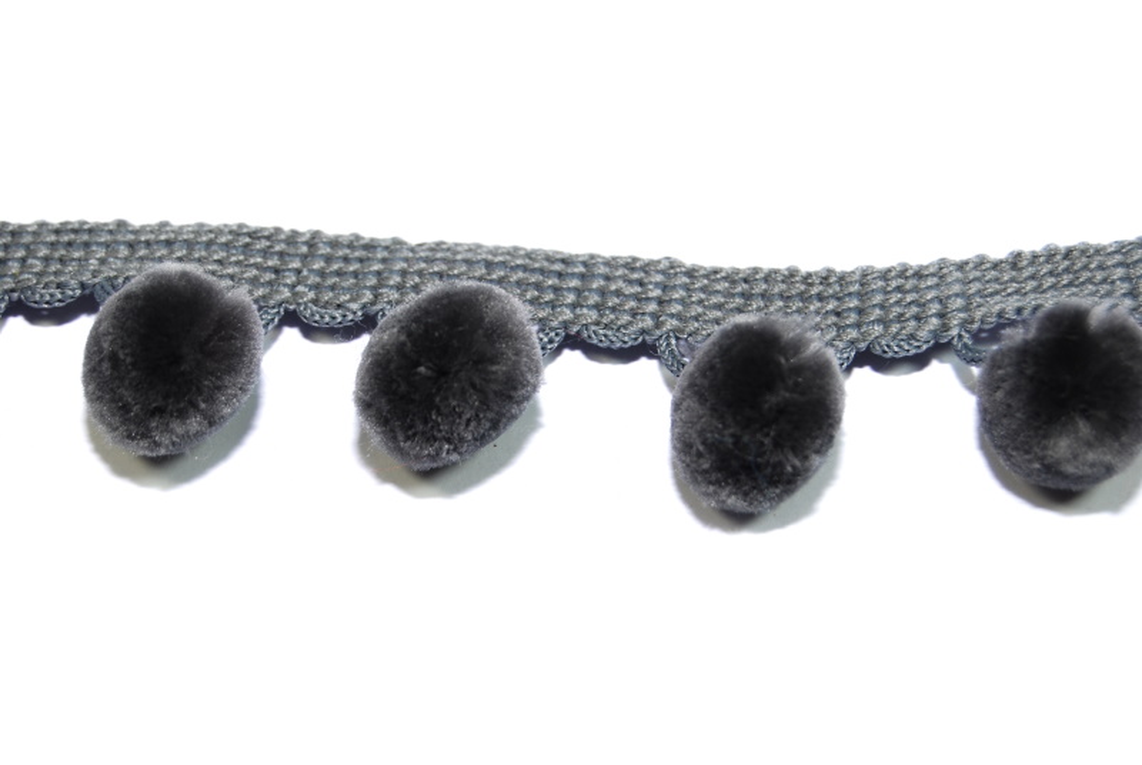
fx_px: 2621
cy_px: 382
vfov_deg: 16.6
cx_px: 571
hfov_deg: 24.6
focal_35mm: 82
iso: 200
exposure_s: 1/125
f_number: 5.6
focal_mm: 55
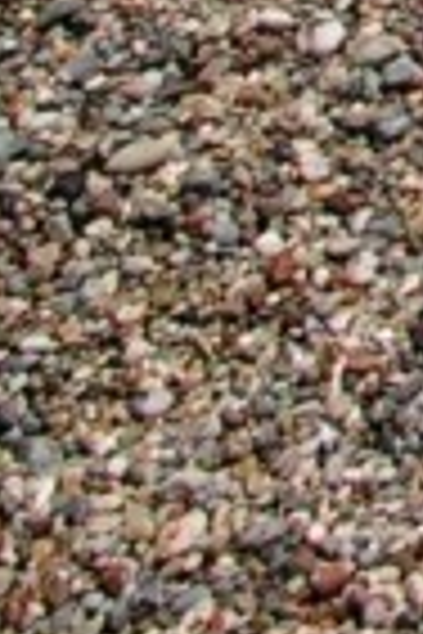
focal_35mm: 122
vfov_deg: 11.9
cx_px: 1753
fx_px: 2150
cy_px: -1079
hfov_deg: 7.5
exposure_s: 1/200
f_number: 11
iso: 100
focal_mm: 10
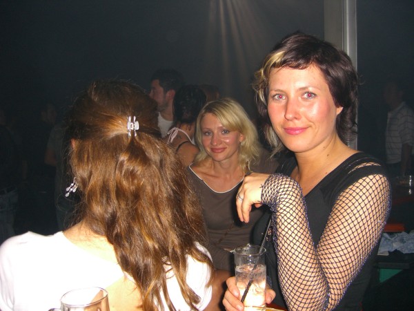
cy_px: 156
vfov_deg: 37.7
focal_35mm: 38
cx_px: 207
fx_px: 454
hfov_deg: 49.0
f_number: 2.8
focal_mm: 7.9
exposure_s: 1/60
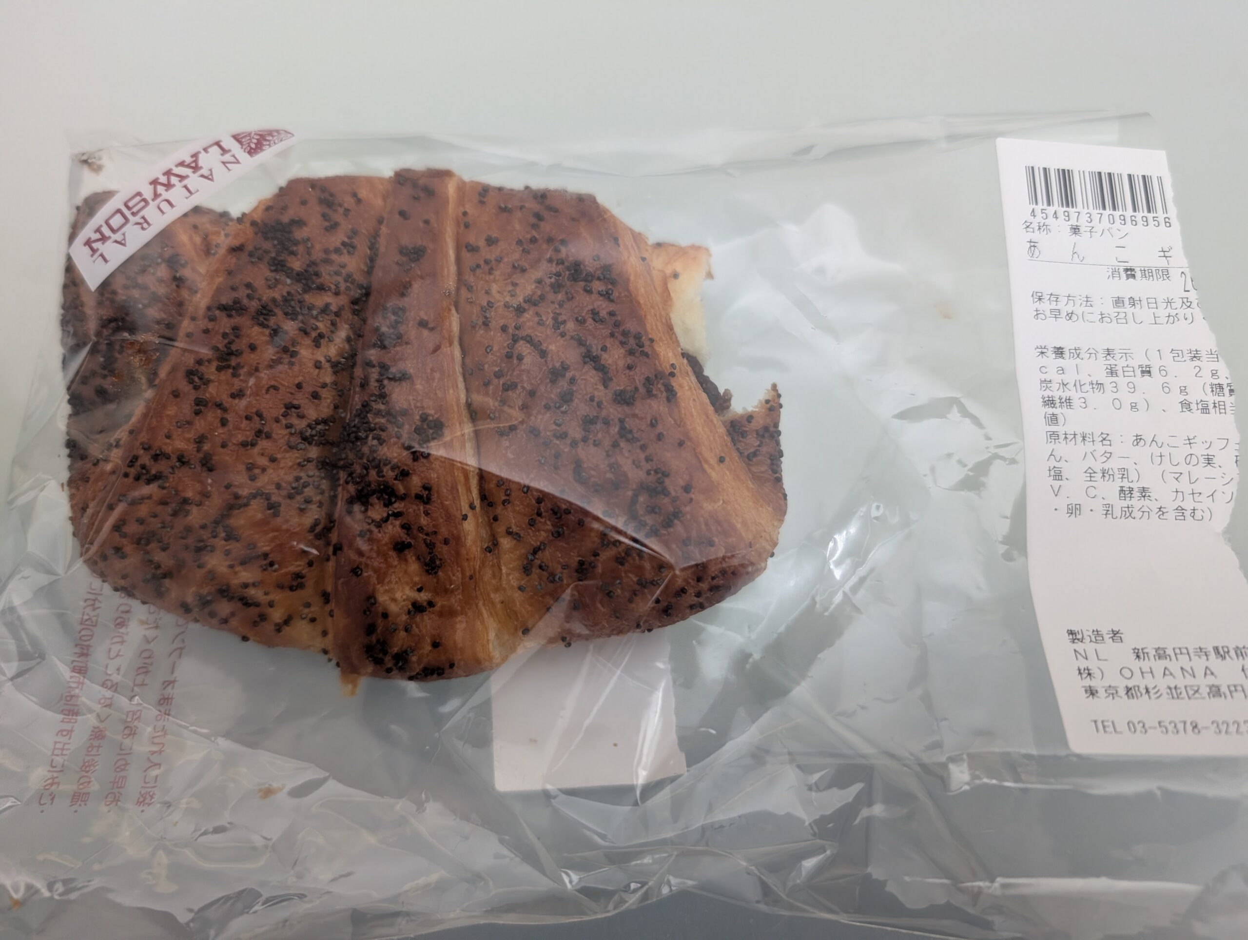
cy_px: 470
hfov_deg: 71.5
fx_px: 867
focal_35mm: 24
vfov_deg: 56.9
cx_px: 624
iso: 407
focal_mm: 6.9
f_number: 1.68
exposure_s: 1/143
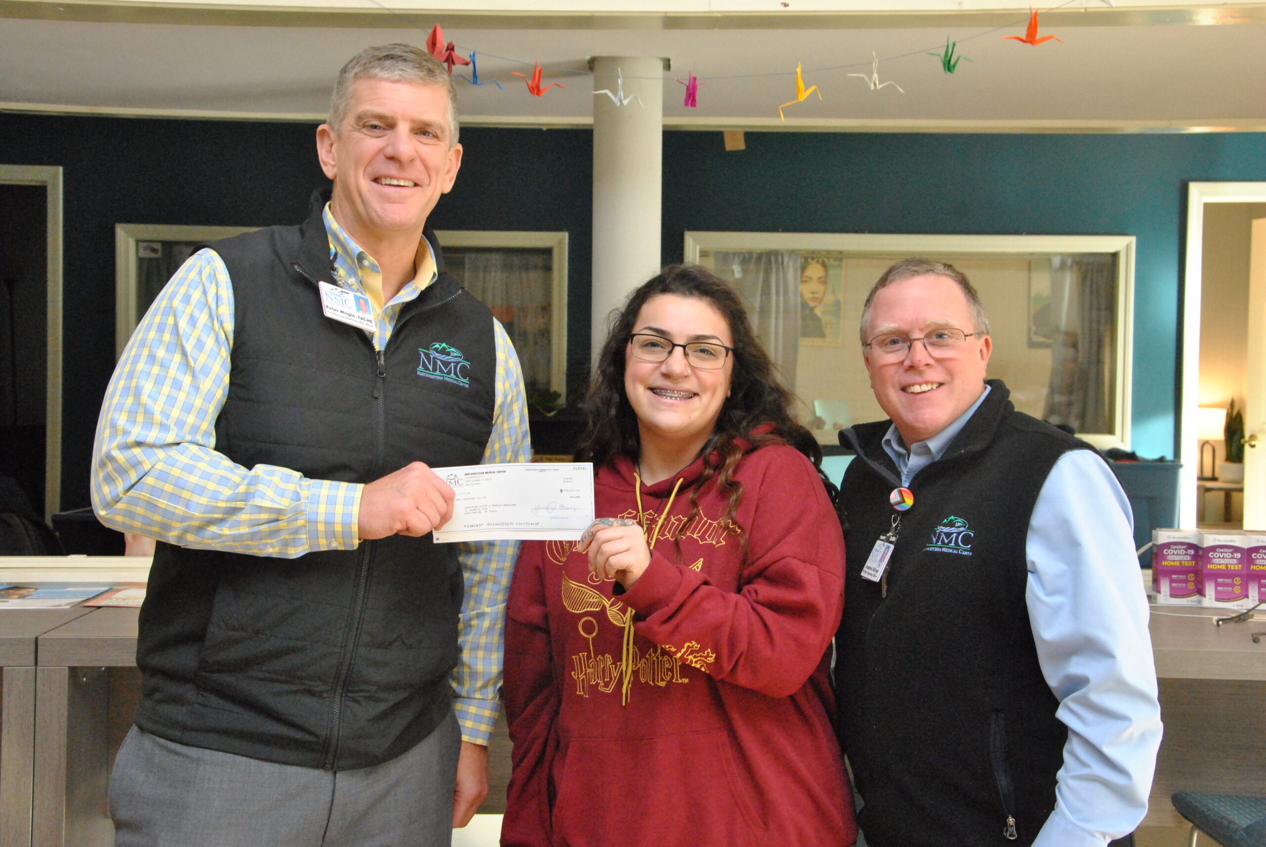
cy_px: 424
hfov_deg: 38.8
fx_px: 1796
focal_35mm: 51
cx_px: 633
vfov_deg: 26.6
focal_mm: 34
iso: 1600
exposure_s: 1/60
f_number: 8
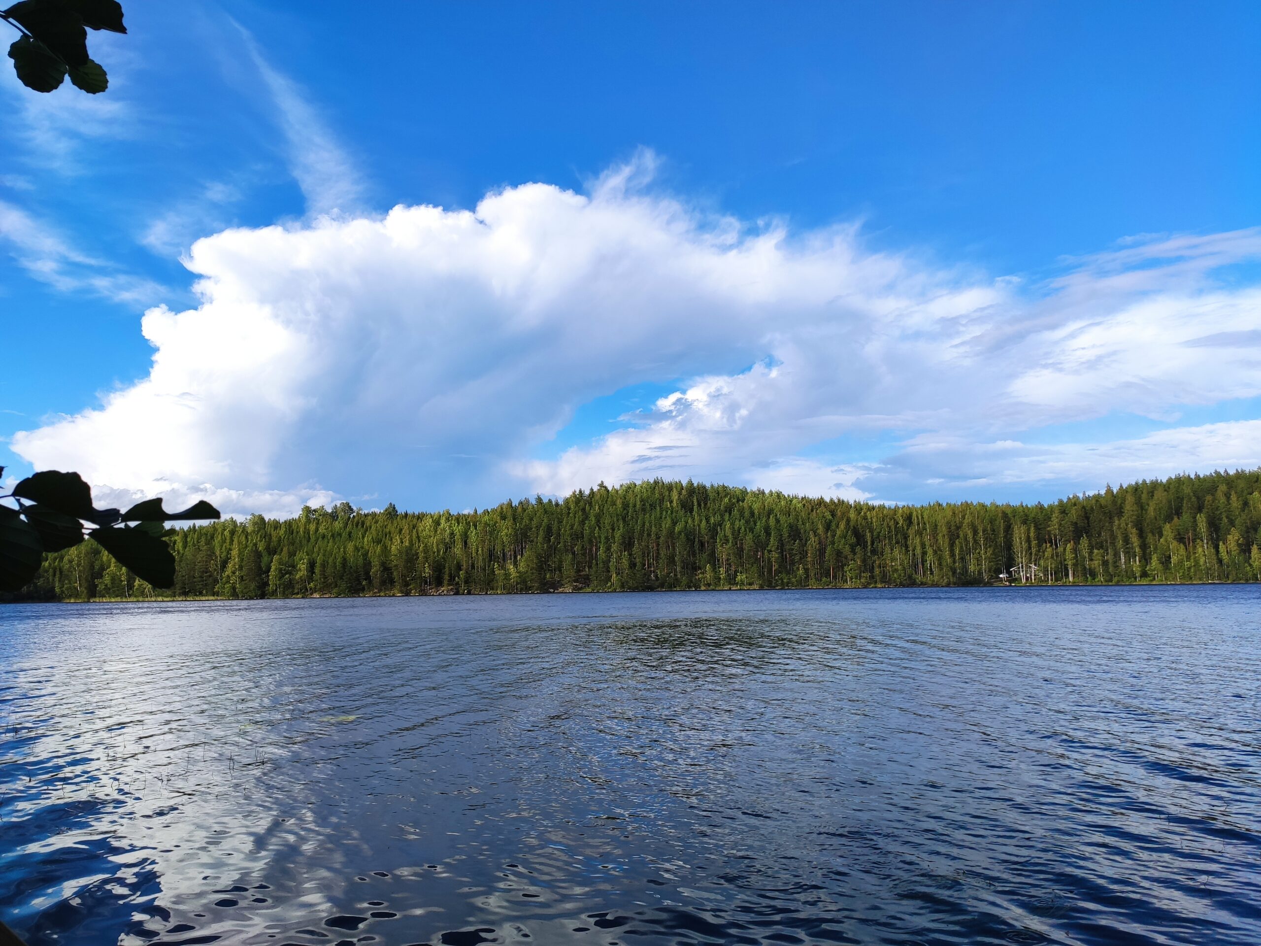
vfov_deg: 53.1
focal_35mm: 26
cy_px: 473
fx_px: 947
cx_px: 630
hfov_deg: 67.3
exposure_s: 1/1930
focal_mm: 4.77
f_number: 1.75
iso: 112
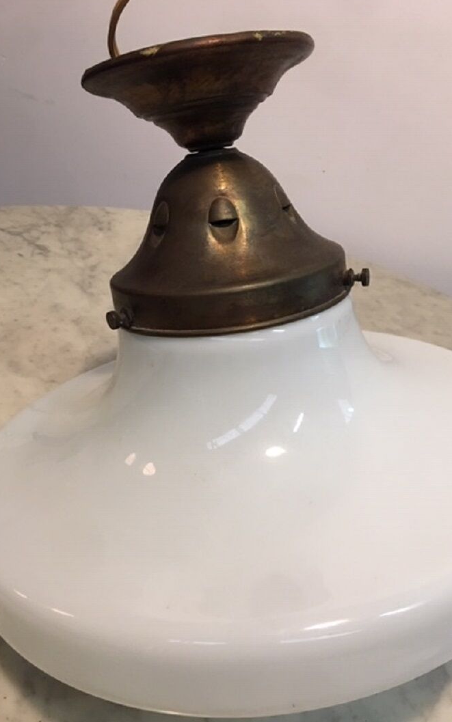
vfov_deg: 61.2
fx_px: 611
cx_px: 234
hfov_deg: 40.6
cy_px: 359
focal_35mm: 31
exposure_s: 1/17
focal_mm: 4.15
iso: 80
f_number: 2.2
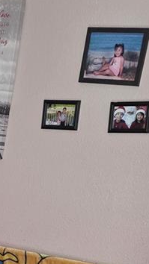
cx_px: -79
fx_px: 597
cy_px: 320
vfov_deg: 22.9
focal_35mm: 85
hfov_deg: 13.4
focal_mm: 6.25
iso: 160
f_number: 1.7
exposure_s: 1/180
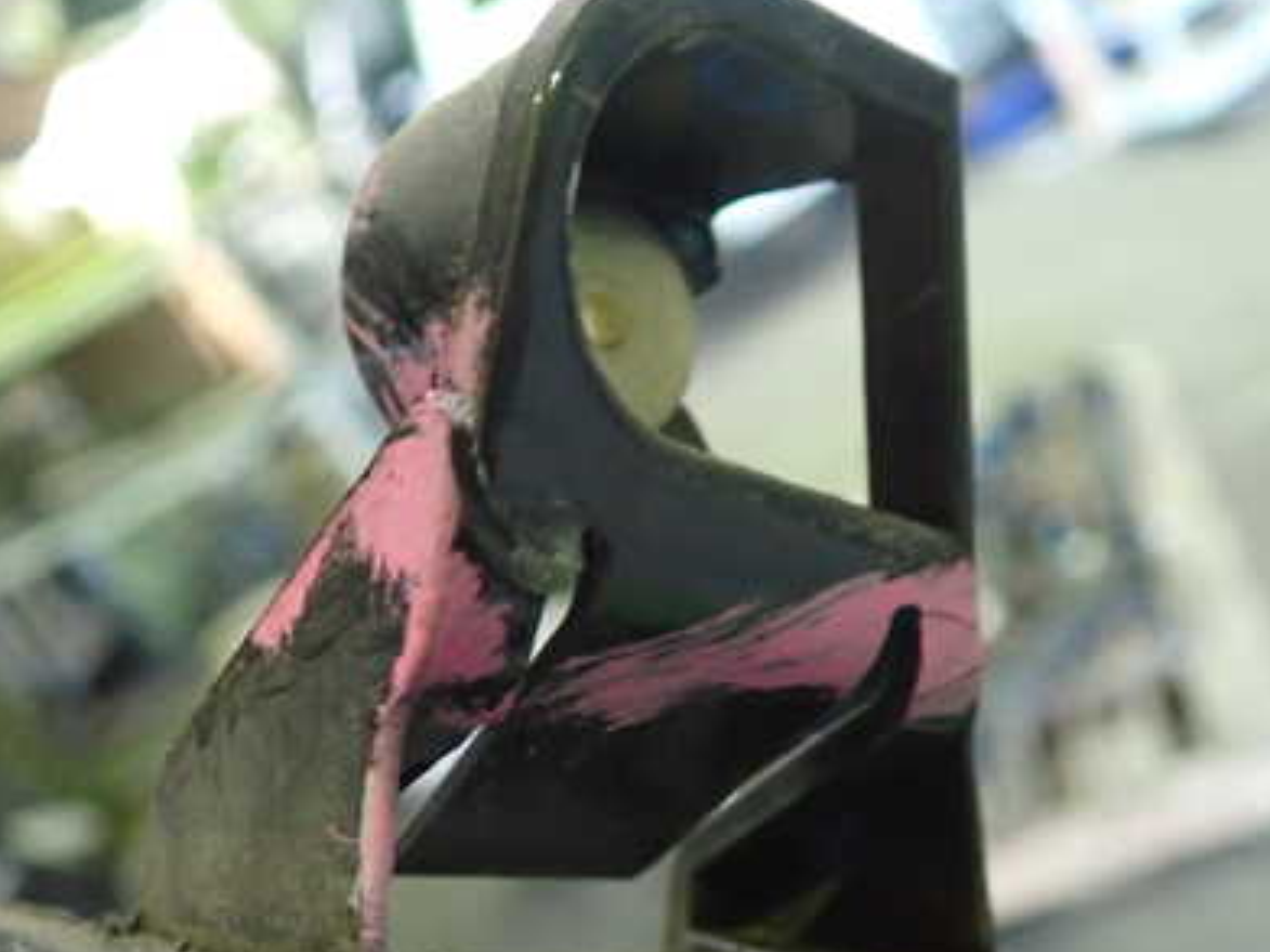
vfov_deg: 31.4
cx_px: 646
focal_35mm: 46
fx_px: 1687
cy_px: 582
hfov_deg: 41.2
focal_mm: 5.4
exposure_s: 1/30
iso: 800
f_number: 2.3
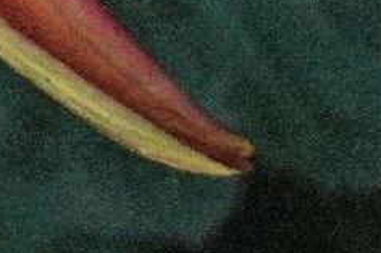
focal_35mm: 932
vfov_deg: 1.5
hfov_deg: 2.2
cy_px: -392
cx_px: -410
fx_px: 9856
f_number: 4
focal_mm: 105
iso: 1250
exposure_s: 1/640
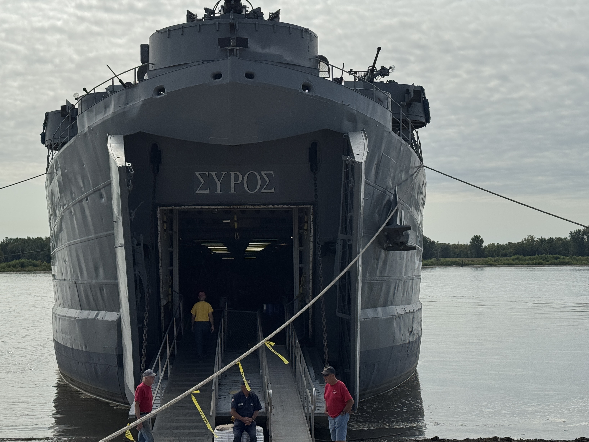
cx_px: 230
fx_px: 1004
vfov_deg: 24.8
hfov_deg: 32.6
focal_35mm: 59
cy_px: 204
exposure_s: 1/15385
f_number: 1.78
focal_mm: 6.76
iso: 80
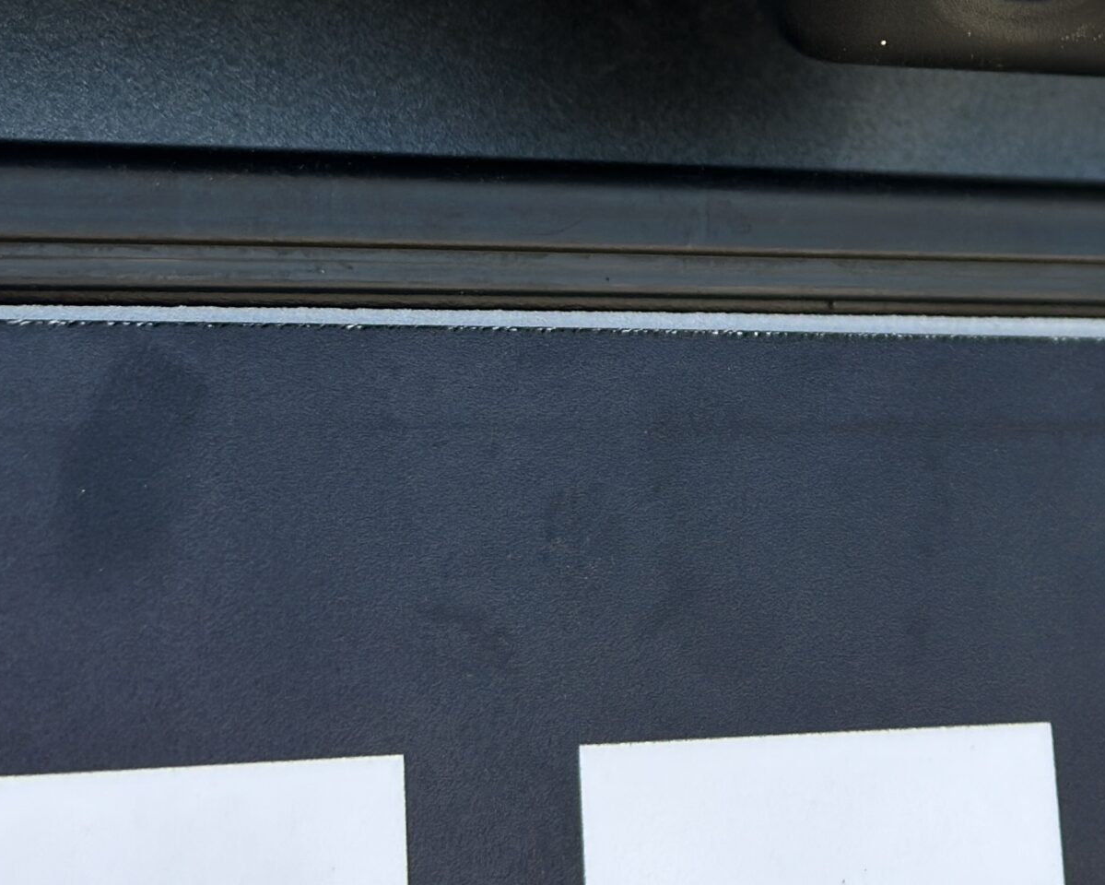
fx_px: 3271
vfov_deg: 15.2
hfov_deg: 18.9
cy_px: 44
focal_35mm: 100
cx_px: 919
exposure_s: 1/935
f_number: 1.78
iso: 80
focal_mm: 6.86
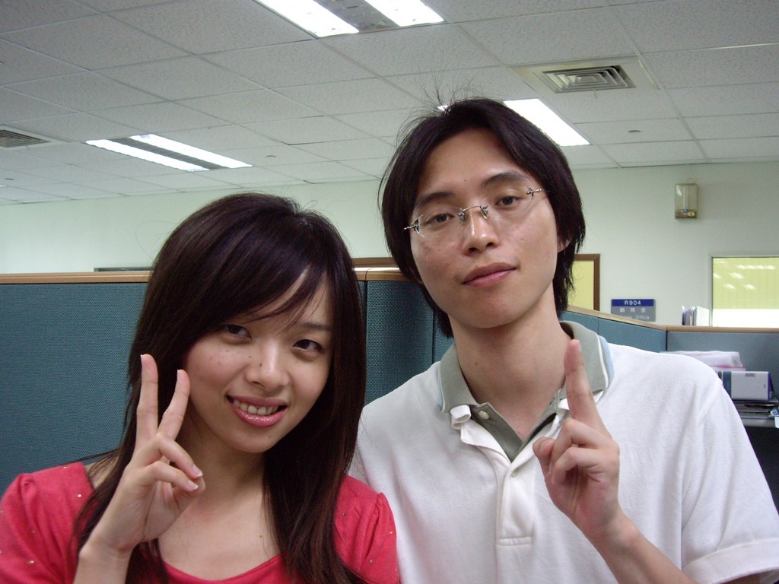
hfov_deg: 40.4
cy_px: 292
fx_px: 1058
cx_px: 390
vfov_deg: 30.9
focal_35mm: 47
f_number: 3
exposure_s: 1/40
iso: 200
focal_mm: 7.6
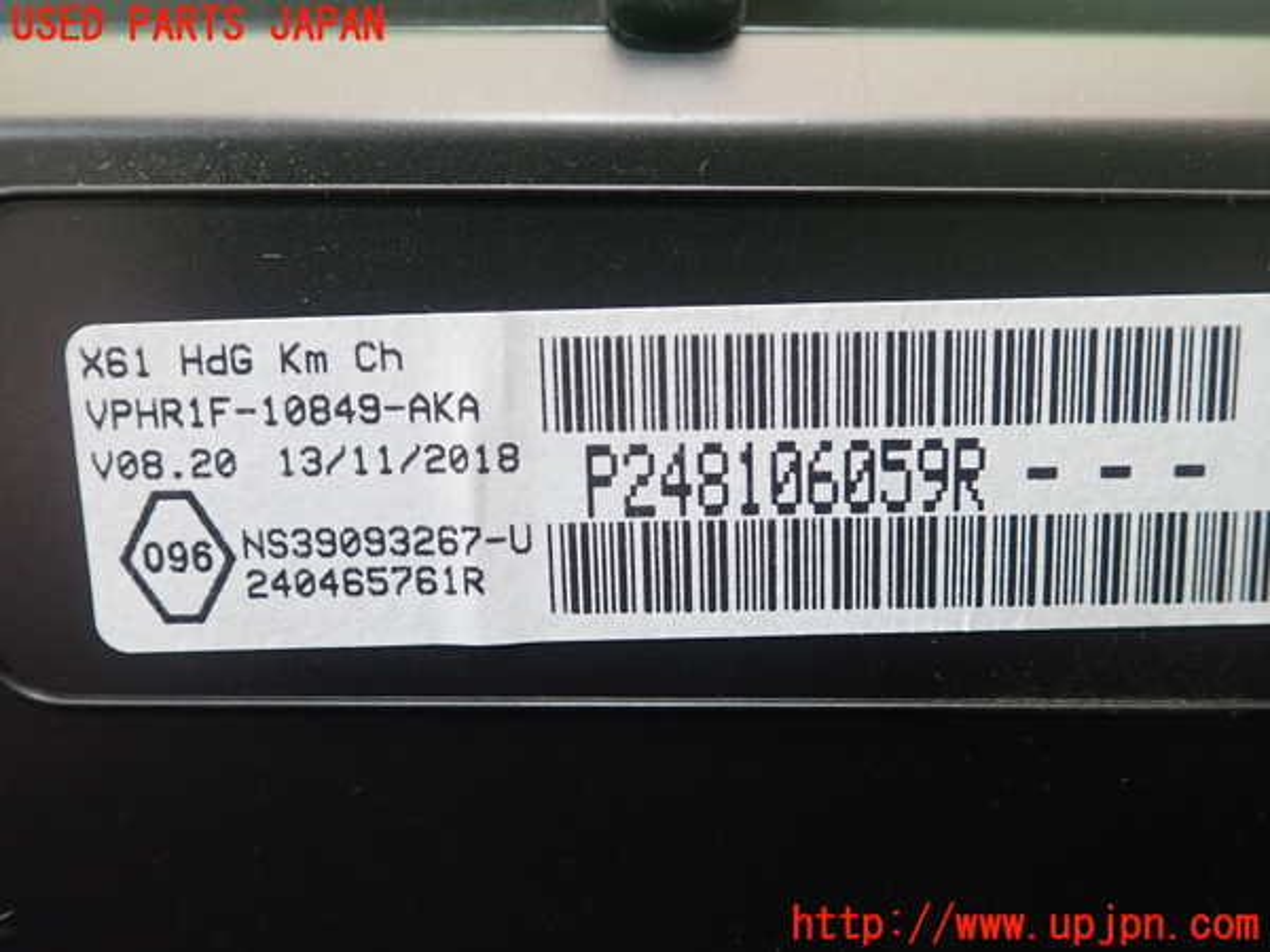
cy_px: 476
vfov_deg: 46.8
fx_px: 1101
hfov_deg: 60.0
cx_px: 635
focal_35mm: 30
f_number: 2.3
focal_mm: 5.5
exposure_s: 1/125
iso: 320
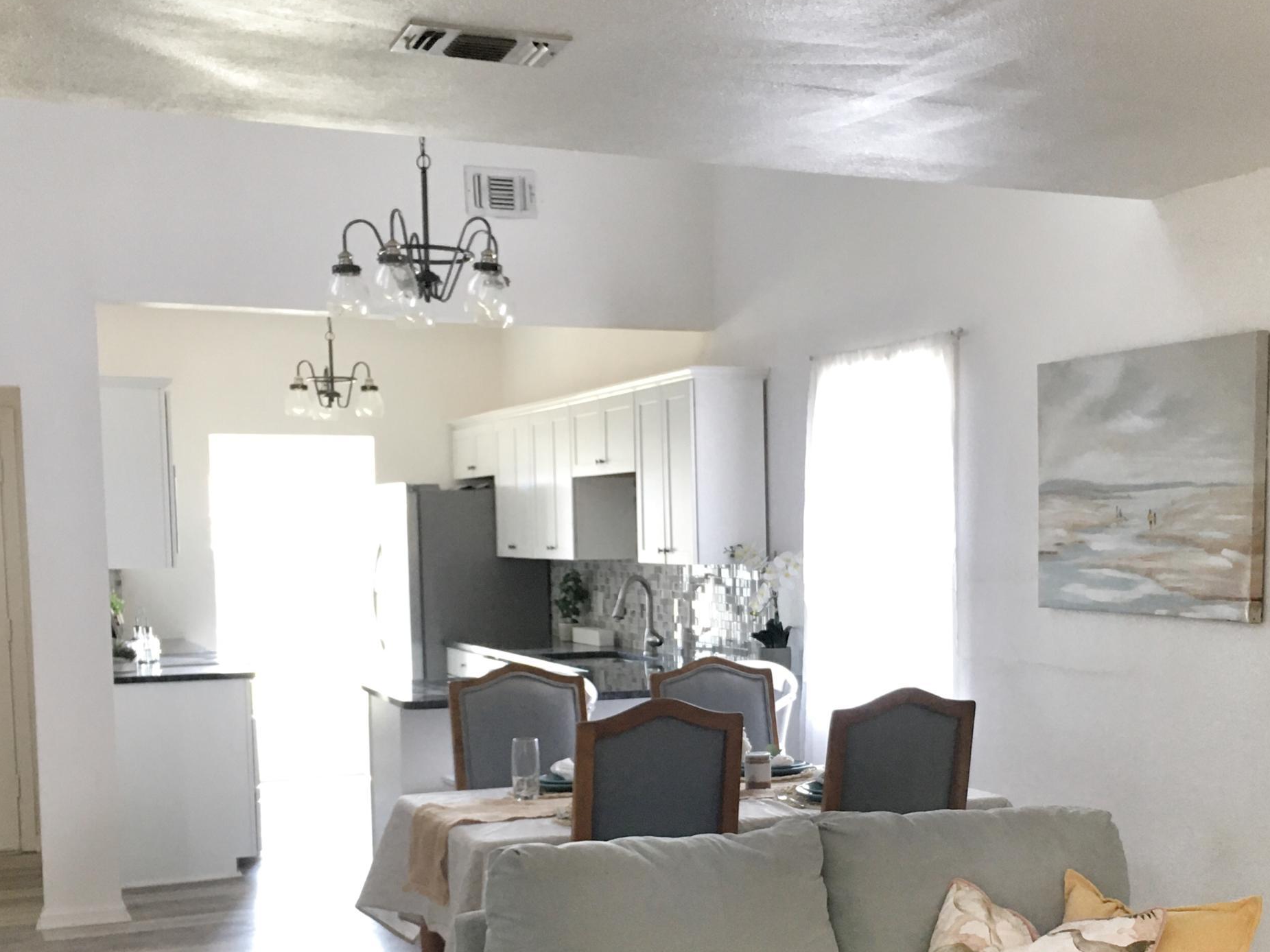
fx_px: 1724
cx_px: 786
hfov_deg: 40.2
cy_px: 698
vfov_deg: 30.4
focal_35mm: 47
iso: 80
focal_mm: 4.15
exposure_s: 1/30
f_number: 2.2
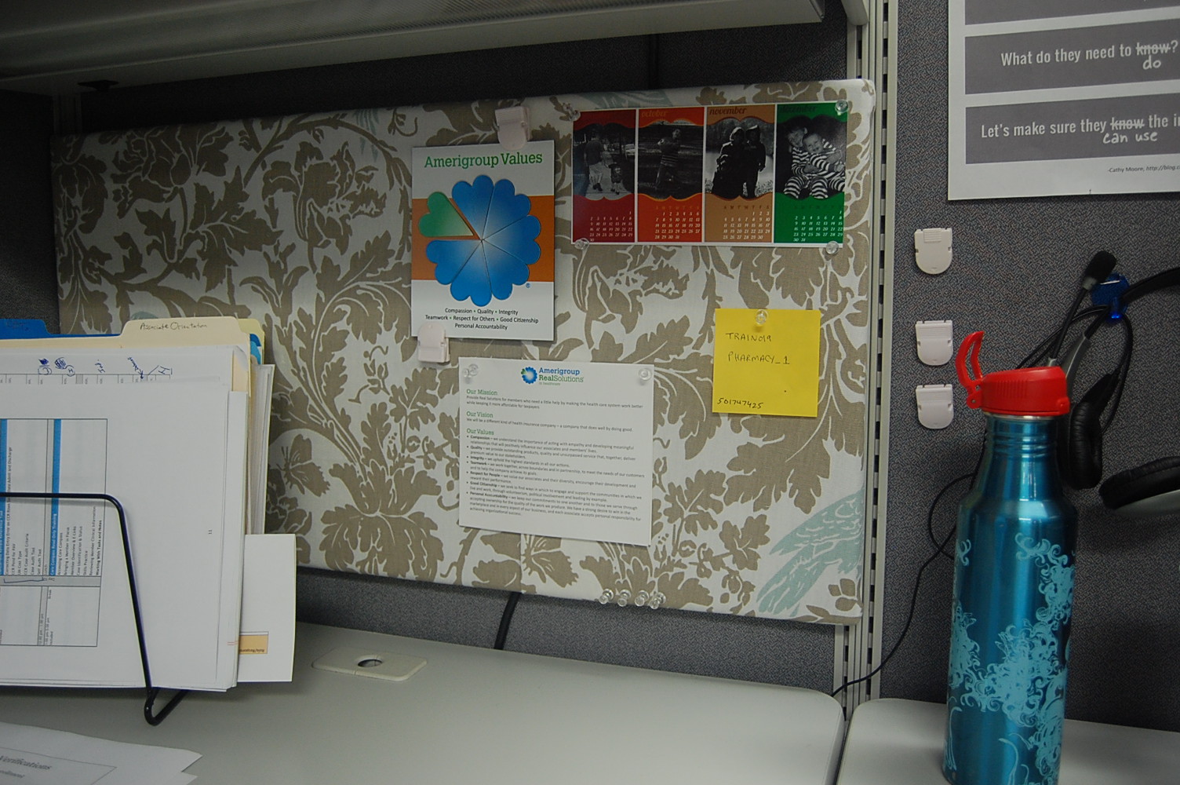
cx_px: 590
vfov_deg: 43.5
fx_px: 982
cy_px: 392
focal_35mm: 30
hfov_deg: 62.0
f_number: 3.8
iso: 640
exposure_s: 1/30
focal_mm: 20
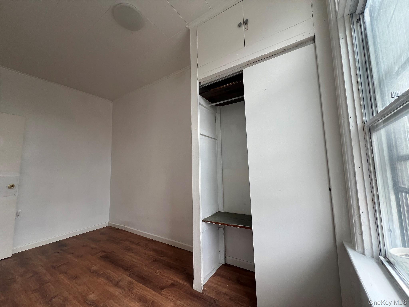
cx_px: 204
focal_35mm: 13
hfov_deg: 106.2
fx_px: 154
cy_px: 154
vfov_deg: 89.9
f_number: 1.8
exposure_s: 1/99
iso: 32
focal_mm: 1.57
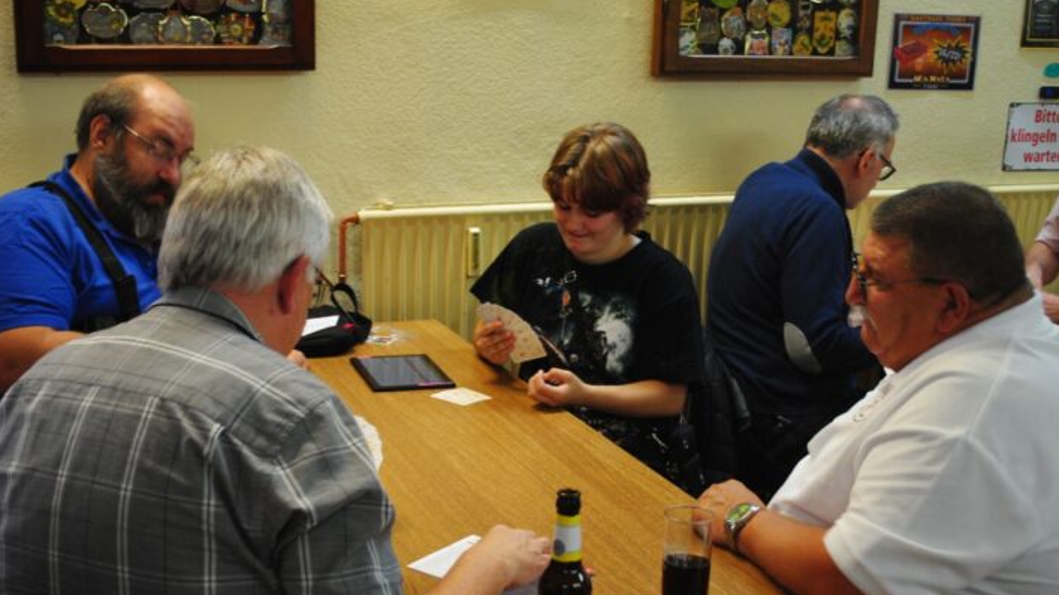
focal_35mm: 48
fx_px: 1348
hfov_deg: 42.9
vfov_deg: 24.9
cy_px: 305
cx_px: 532
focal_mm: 30
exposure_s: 1/8
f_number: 4.5
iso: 400
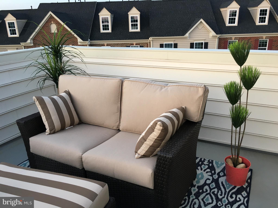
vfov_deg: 48.2
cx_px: 139
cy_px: 104
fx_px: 233
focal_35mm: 29
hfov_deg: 61.7
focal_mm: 4.15
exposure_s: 1/30
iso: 50
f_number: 2.2
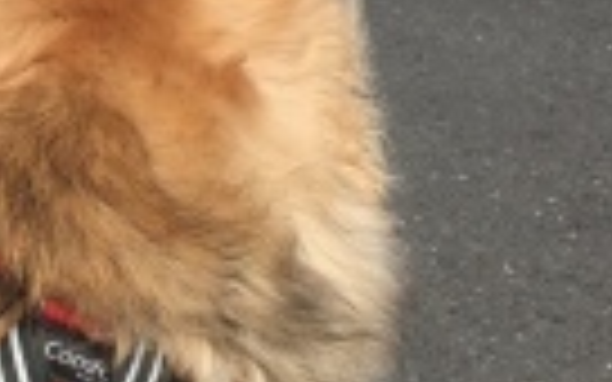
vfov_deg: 10.6
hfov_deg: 16.3
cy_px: -162
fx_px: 2001
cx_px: -223
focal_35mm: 120
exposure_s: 1/2825
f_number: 2.2
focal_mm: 4.15
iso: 32
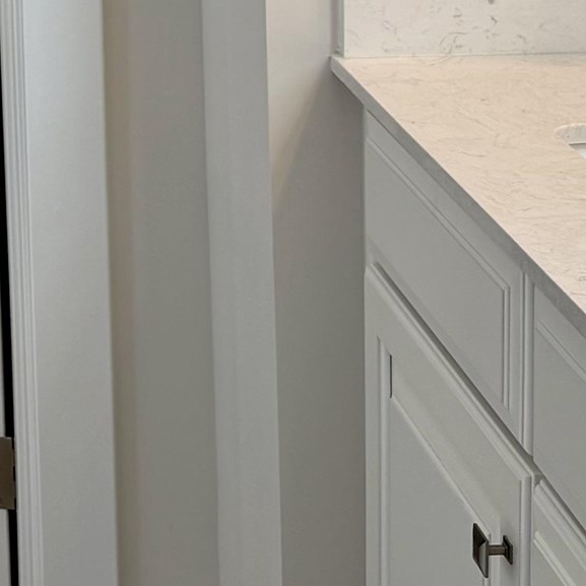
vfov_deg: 14.7
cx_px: -283
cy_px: -194
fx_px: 2164
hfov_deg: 14.4
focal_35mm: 113
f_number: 1.78
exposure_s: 1/140
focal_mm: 6.76
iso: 64
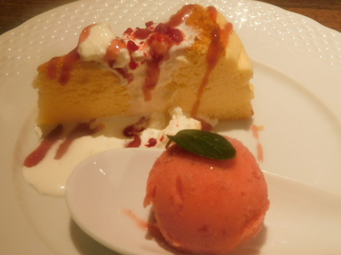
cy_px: 128
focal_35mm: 66
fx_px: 650
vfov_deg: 22.3
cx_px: 170
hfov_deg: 29.4
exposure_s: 1/30
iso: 250
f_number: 4.2
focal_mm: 11.7
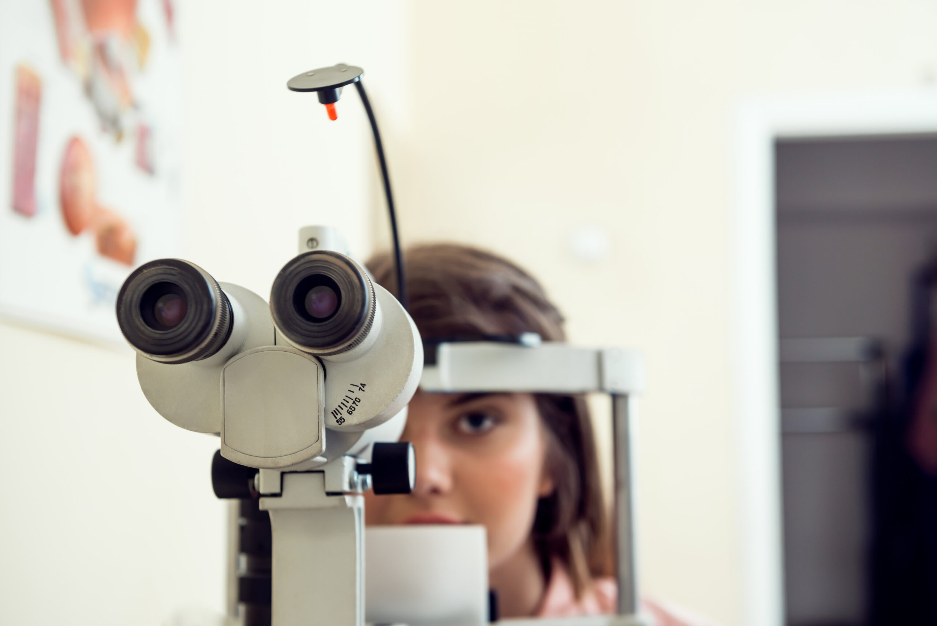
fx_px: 1354
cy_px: 313
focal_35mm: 52
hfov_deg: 38.2
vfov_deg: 26.0
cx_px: 468
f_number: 5
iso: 100
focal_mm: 52
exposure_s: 1/125
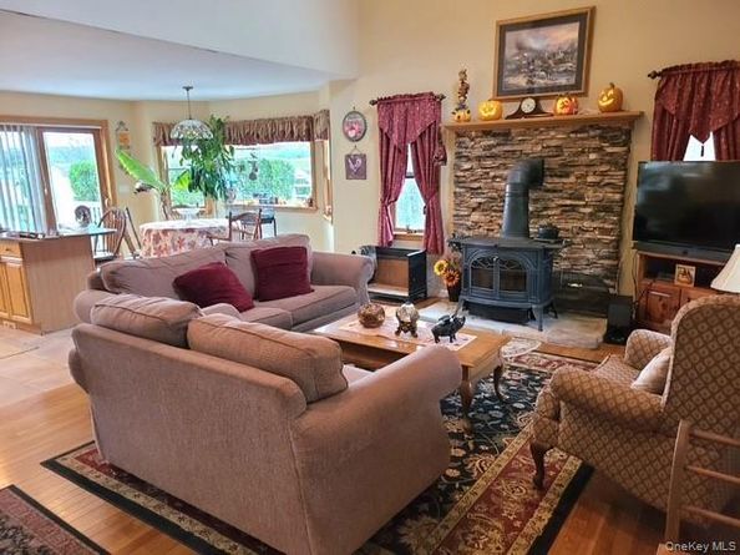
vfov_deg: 53.0
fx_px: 556
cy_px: 278
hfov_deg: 67.3
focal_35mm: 26
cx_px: 370
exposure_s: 1/40
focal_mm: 5.4
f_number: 1.8
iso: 250
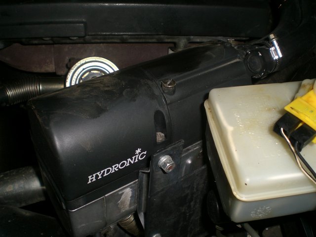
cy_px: 118
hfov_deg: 49.0
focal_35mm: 38
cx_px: 158
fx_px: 347
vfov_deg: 37.7
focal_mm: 6.3
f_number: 3.1
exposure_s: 1/60
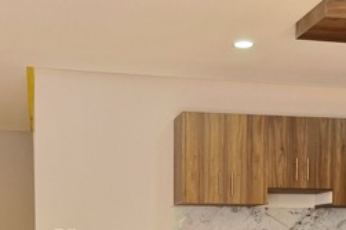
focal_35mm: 69
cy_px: 297
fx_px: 663
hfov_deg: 29.3
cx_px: 178
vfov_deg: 18.4
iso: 160
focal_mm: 5.4
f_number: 1.8
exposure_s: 1/120
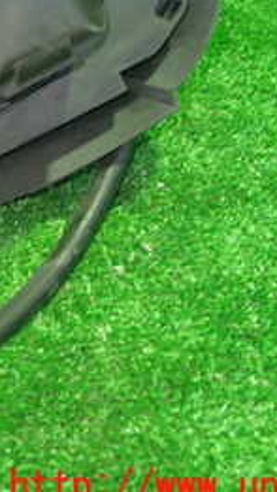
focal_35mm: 75
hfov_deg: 15.0
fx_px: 978
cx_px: -130
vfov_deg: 27.6
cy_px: 87
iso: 800
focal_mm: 5.4
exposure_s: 1/25
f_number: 2.3
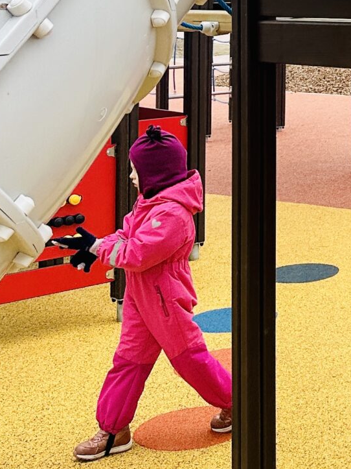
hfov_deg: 15.3
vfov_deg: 21.8
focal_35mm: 85
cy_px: -44
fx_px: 1150
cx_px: 602
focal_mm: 6.86
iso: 80
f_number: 1.78
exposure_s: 1/740
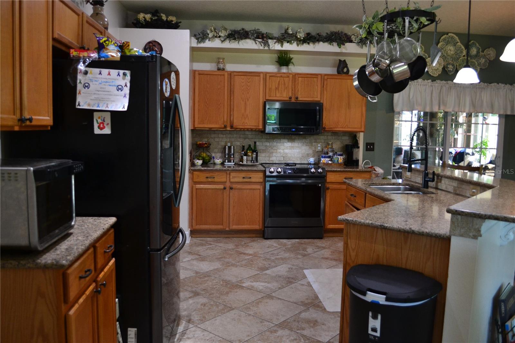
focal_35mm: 30
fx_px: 429
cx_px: 258
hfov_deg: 61.9
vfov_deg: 43.6
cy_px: 172
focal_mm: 20
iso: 800
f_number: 3.8
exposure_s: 1/50
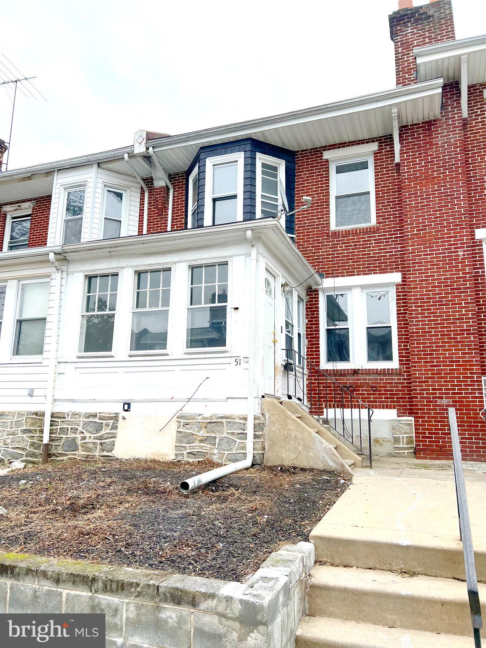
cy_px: 324
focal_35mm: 26
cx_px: 243
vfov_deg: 67.3
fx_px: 487
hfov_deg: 53.1
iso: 50
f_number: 1.5
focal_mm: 5.7
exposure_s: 1/1511
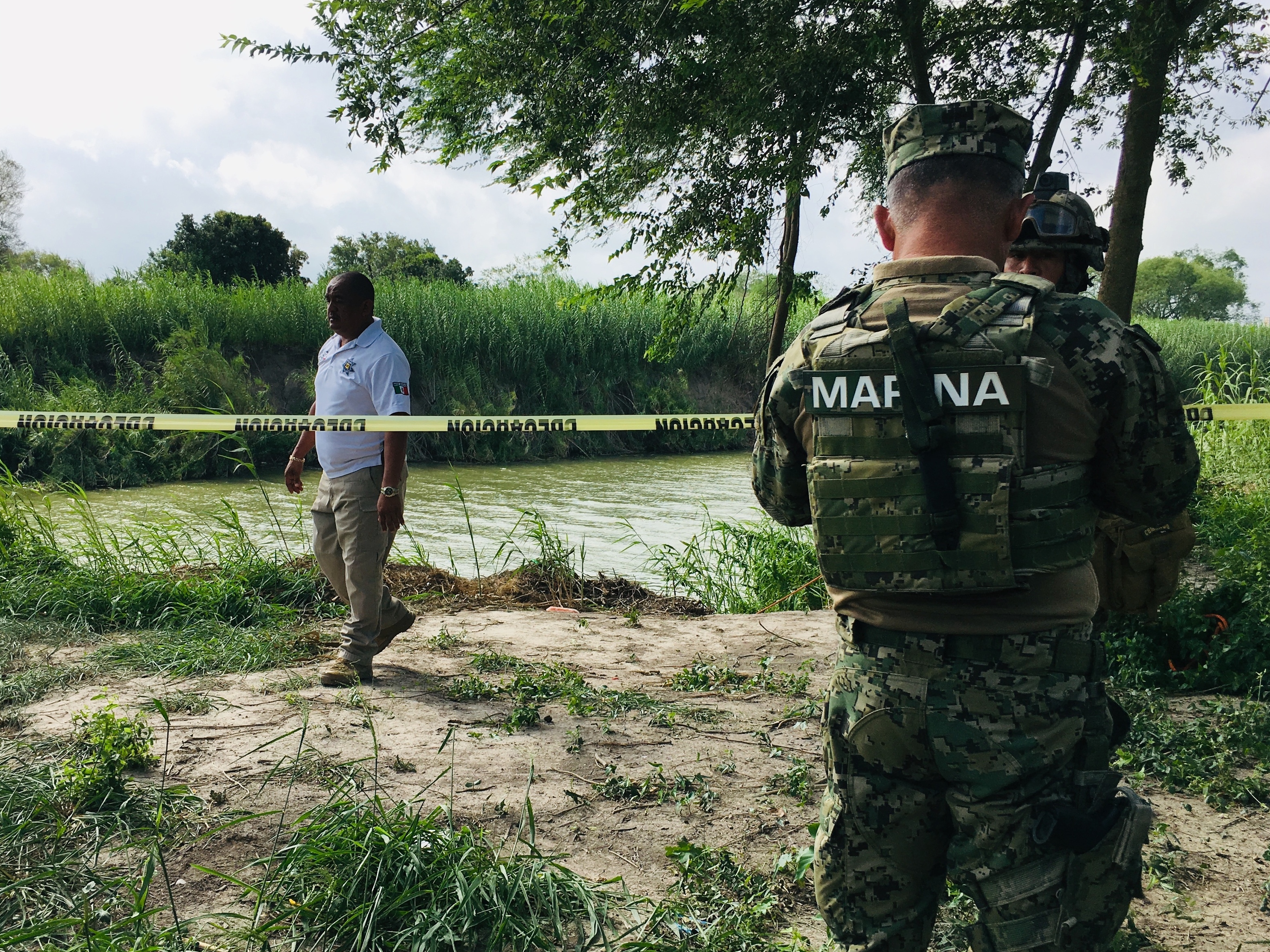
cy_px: 500
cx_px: 559
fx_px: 1247
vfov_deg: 41.8
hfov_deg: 53.8
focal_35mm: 34
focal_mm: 4.15
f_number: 2.2
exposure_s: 1/1508
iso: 25
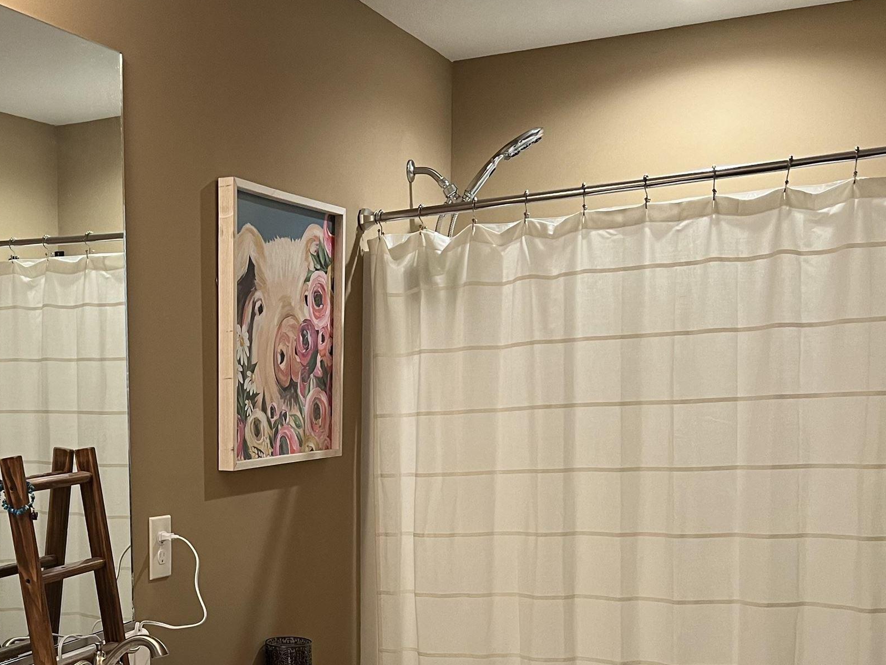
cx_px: 126
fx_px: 1280
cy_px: 535
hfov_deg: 36.3
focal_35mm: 50
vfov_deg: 28.5
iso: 100
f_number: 1.5
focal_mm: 5.7
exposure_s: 1/60
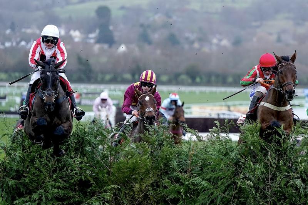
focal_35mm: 144
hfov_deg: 14.3
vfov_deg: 9.5
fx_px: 1232
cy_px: 102
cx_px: 154
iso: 1600
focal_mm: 144
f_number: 2.8
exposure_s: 1/1000
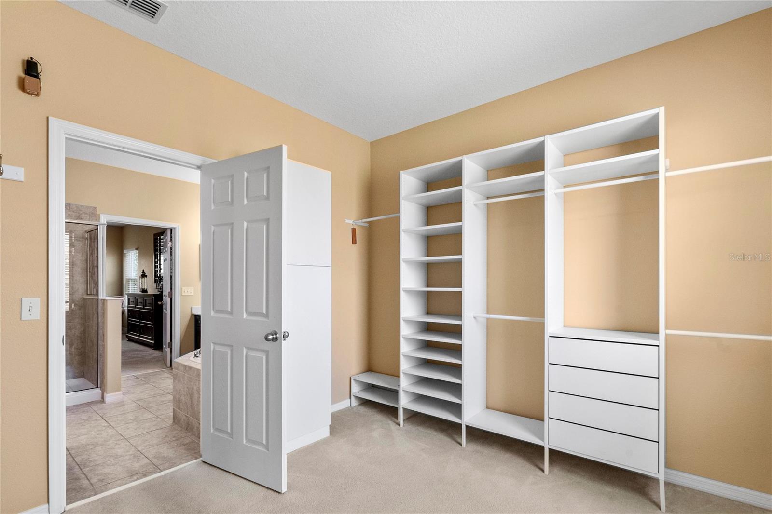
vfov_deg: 73.7
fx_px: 343
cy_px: 257
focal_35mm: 16
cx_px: 386
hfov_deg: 96.7
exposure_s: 1/30
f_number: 8
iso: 4000
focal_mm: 16
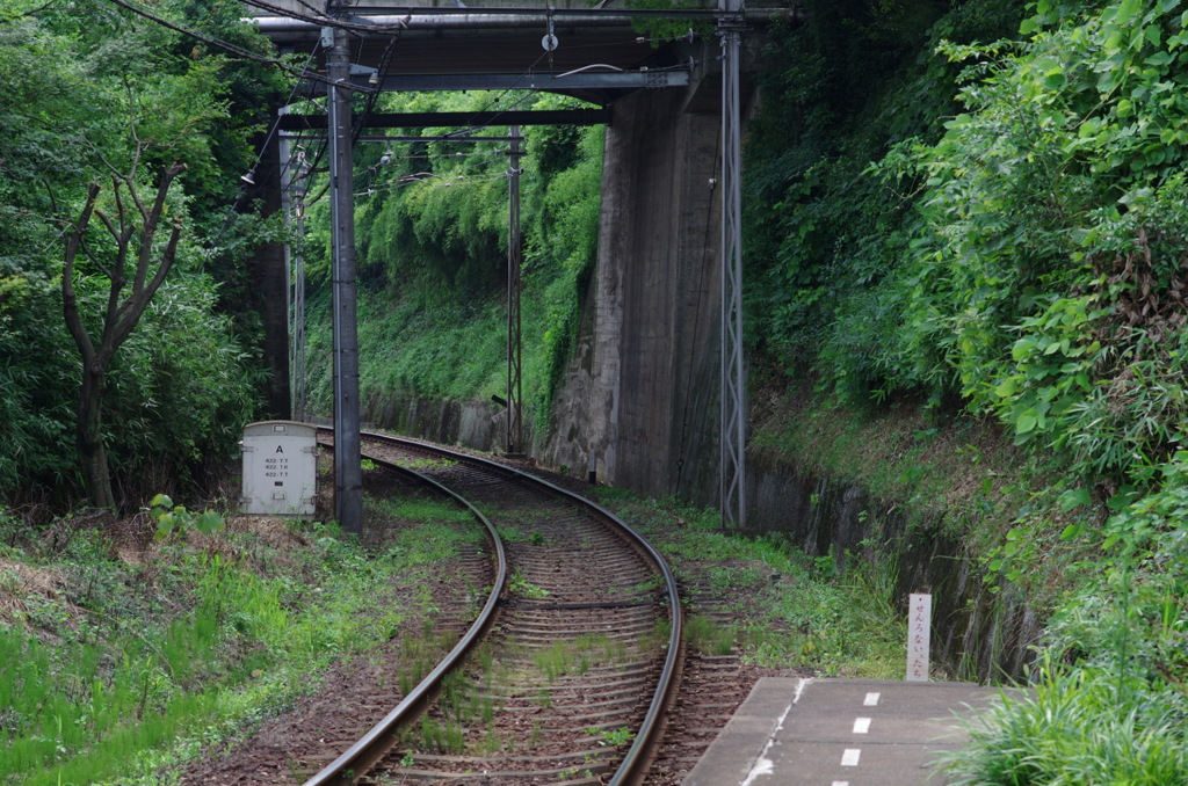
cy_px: 393
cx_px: 594
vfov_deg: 13.0
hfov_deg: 19.5
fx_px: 3457
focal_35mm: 105
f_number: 5.6
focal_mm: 70
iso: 100
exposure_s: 1/125
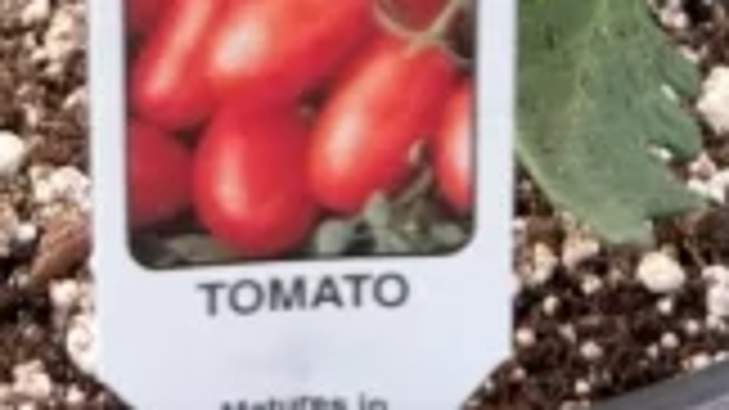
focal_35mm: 165
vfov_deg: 6.7
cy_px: -770
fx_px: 3188
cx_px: 320
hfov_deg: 13.0
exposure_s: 1/121
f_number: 1.78
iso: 64
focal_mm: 6.76
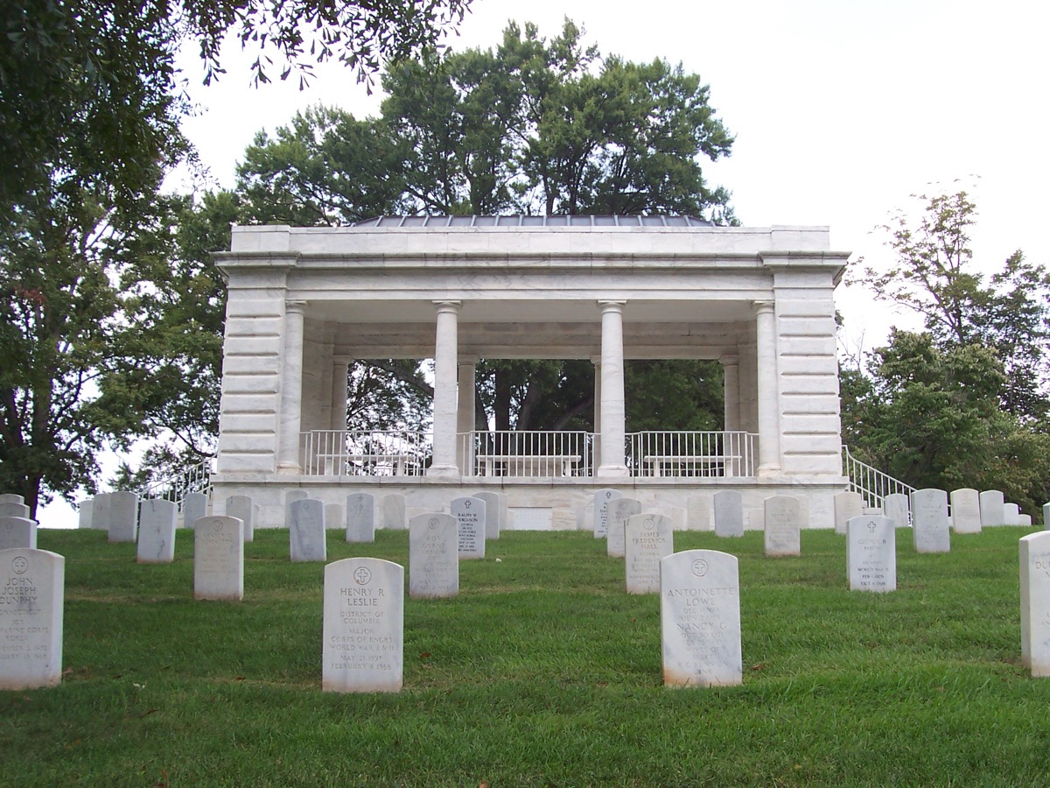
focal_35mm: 37
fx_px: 1122
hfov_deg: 50.1
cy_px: 394
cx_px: 525
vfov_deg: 38.7
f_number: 5.6
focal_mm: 5.6
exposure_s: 1/180
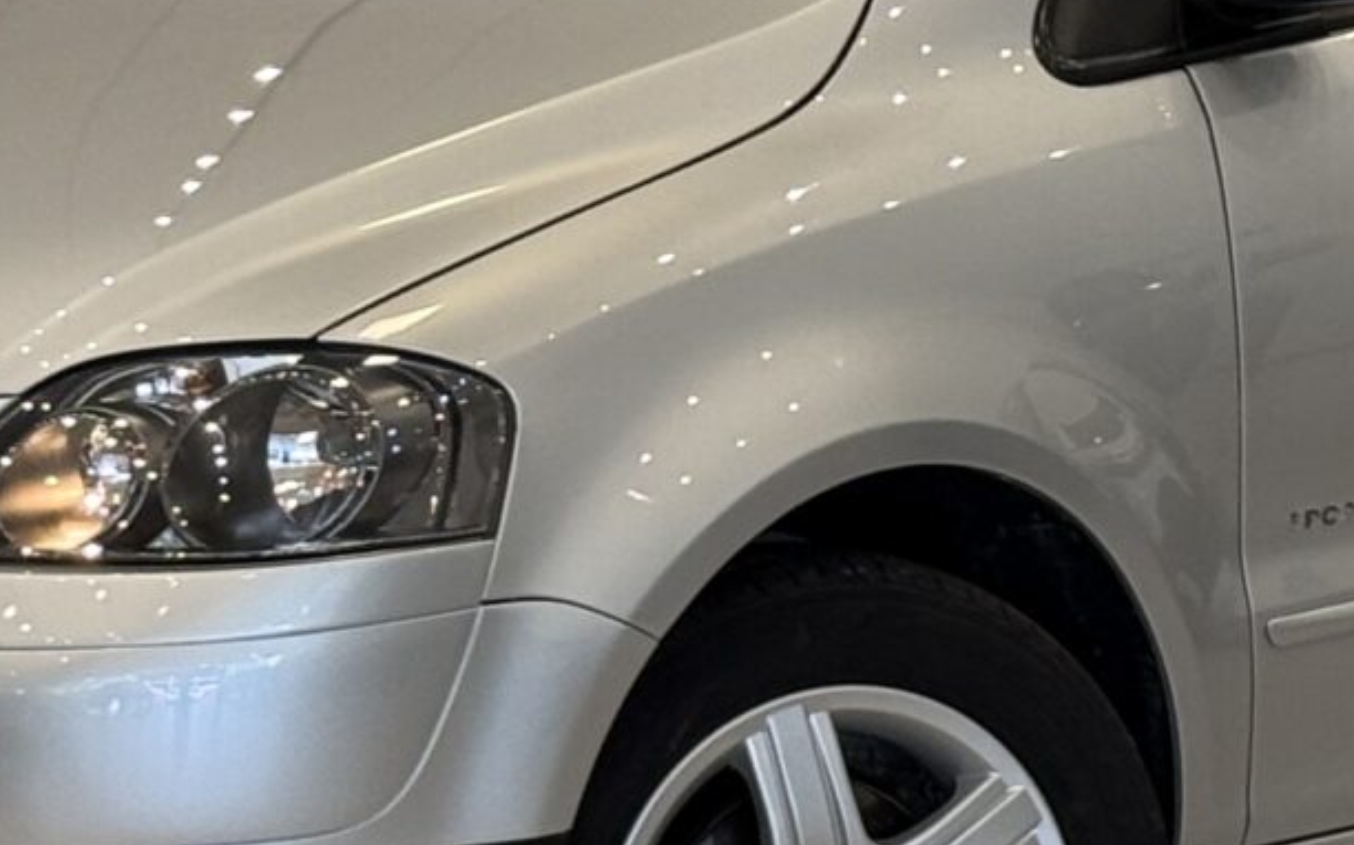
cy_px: 290
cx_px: 896
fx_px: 7857
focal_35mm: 213
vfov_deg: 6.2
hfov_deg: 9.8
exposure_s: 1/60
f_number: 1.78
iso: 100
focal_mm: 6.76
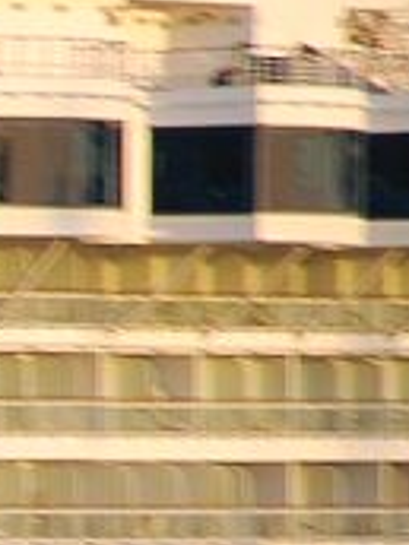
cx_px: -910
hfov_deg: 1.3
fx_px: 18320
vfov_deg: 1.7
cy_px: 518
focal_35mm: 1163
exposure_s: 1/60
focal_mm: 135
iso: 100
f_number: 5.6
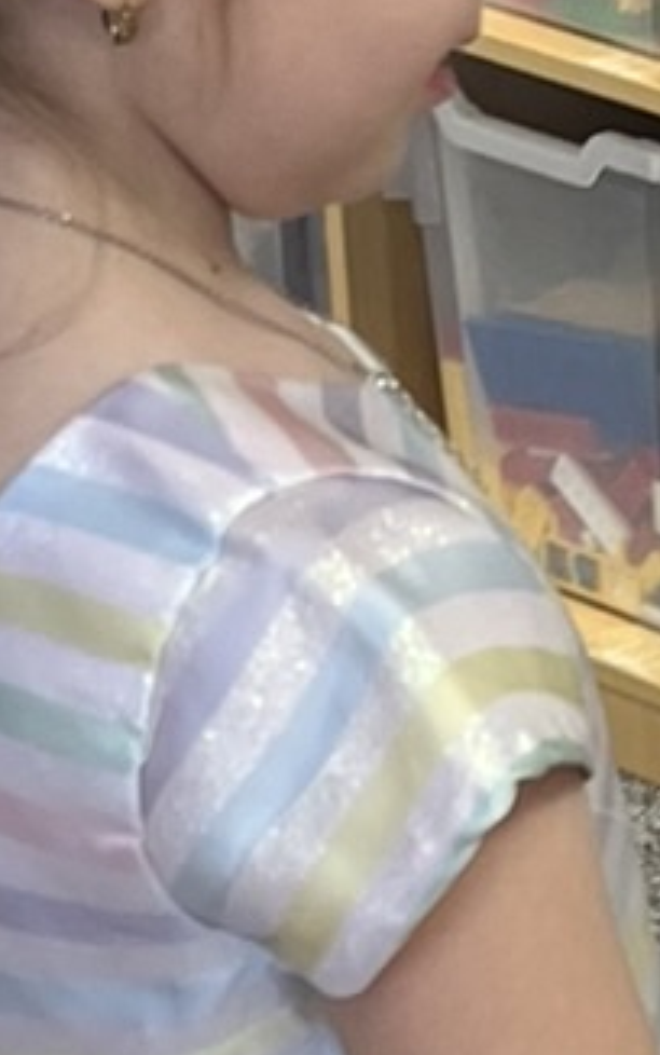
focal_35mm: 173
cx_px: 1443
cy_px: 1356
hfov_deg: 7.2
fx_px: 4974
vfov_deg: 11.8
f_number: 1.6
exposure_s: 1/100
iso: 125
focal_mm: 5.1
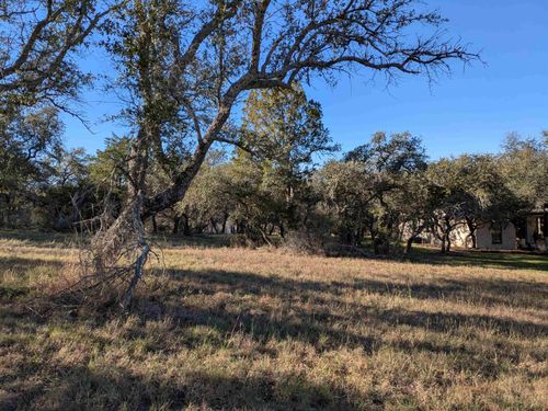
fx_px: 396
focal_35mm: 25
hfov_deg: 69.4
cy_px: 206
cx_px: 274
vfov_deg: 54.9
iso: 50
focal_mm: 5.43
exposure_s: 1/1269
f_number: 1.89
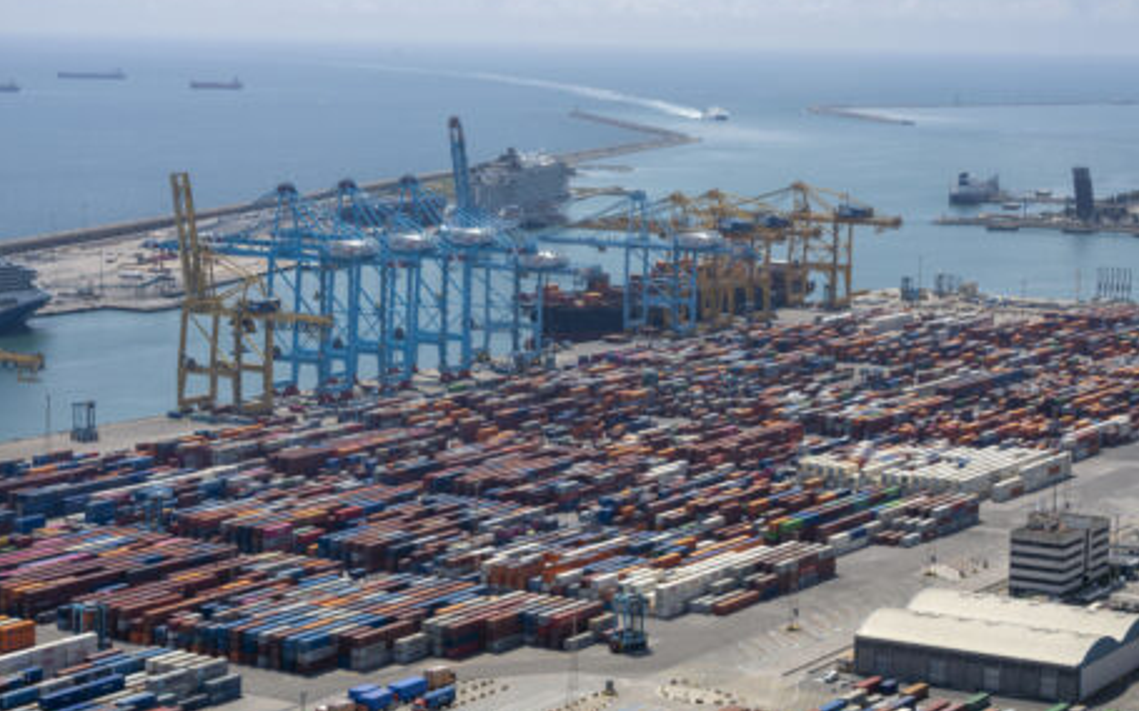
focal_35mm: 84
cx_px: 570
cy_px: 369
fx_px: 2607
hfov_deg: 24.6
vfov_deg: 15.5
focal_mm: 82
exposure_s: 1/1600
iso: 800
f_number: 13
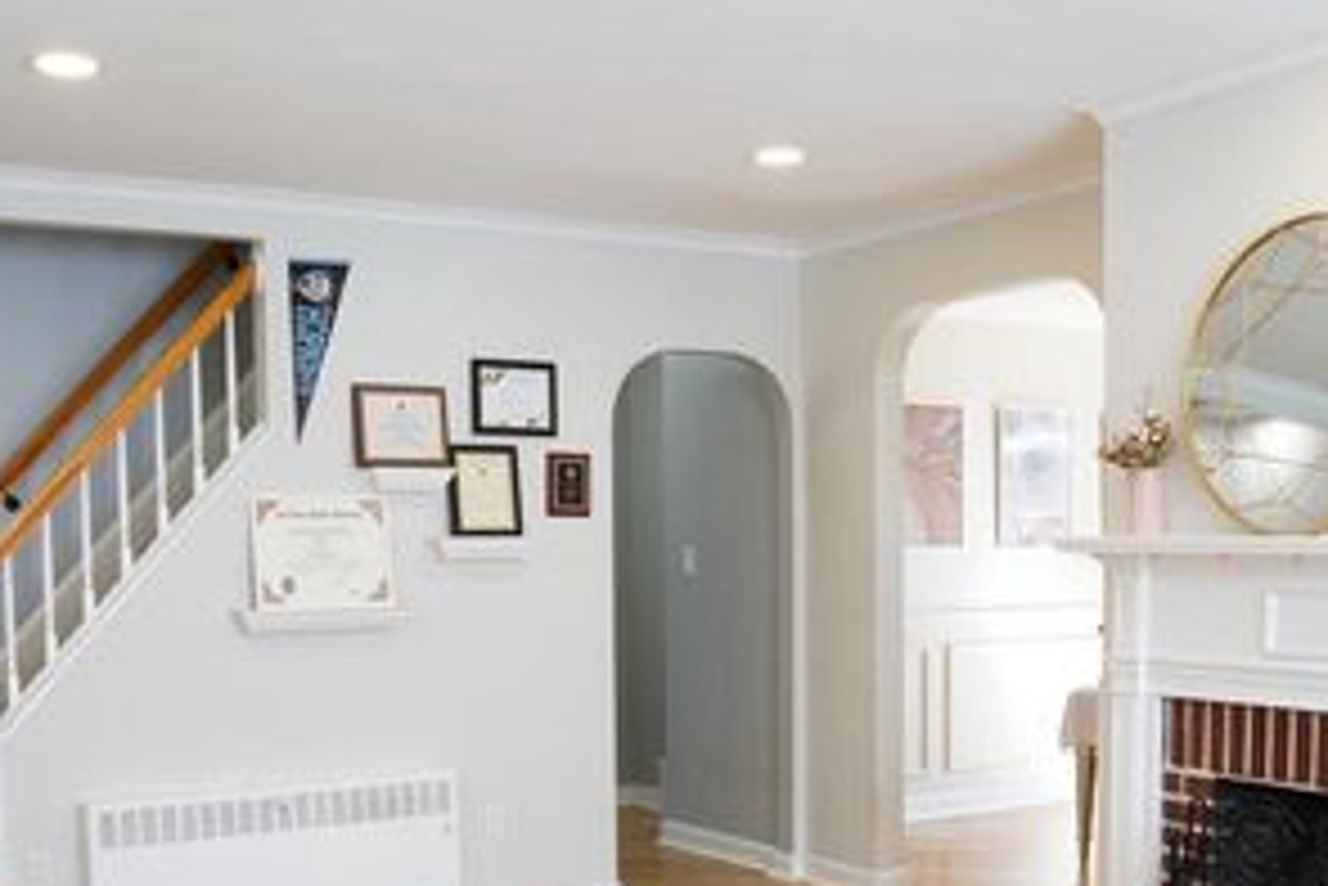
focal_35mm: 44
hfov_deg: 44.5
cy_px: 690
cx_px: 711
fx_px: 1624
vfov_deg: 29.9
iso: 1250
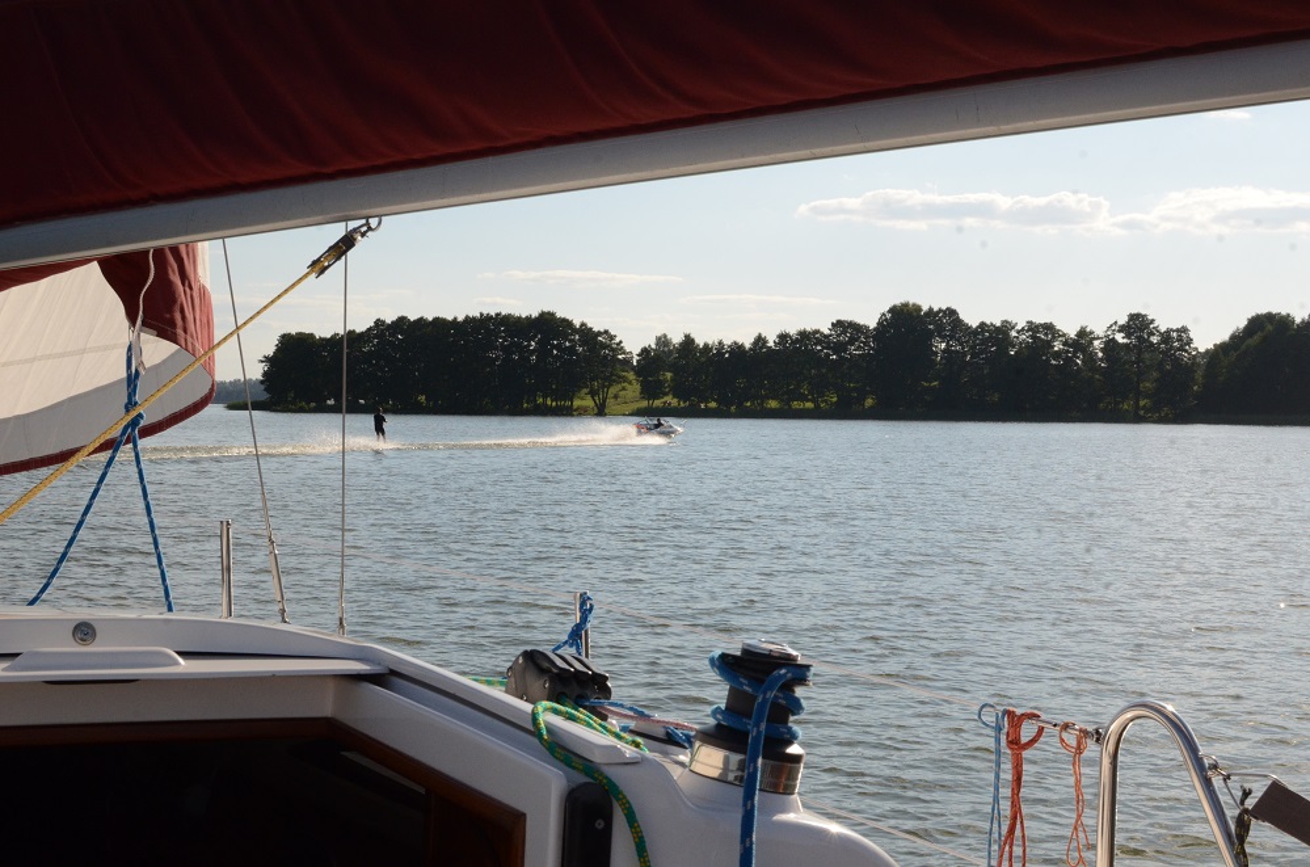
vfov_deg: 25.6
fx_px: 1906
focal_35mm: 52
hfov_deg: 37.9
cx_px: 655
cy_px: 434
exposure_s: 1/800
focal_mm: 35
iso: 1000
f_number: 14
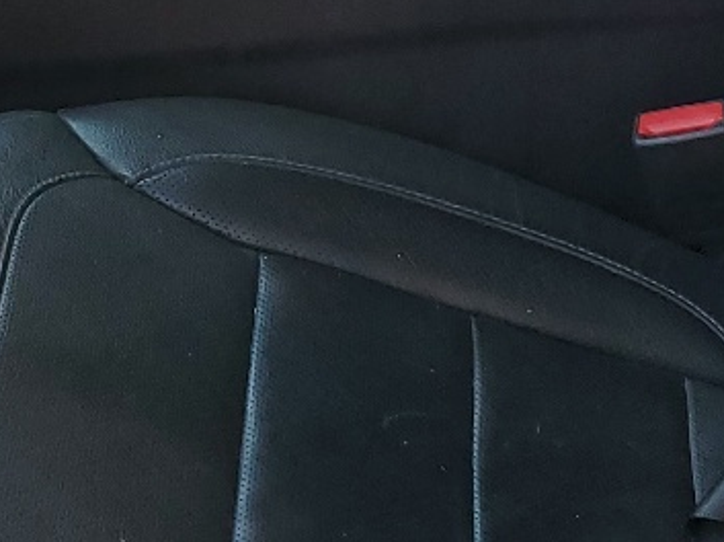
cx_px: 53
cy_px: -33
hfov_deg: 16.5
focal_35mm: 118
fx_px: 2465
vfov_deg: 12.3
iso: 50
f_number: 1.5
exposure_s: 1/345
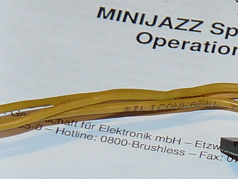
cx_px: 451
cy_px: 65
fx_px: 2387
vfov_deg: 4.3
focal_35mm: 347
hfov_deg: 5.6
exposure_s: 1/30
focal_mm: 11.4
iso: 100
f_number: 3.2
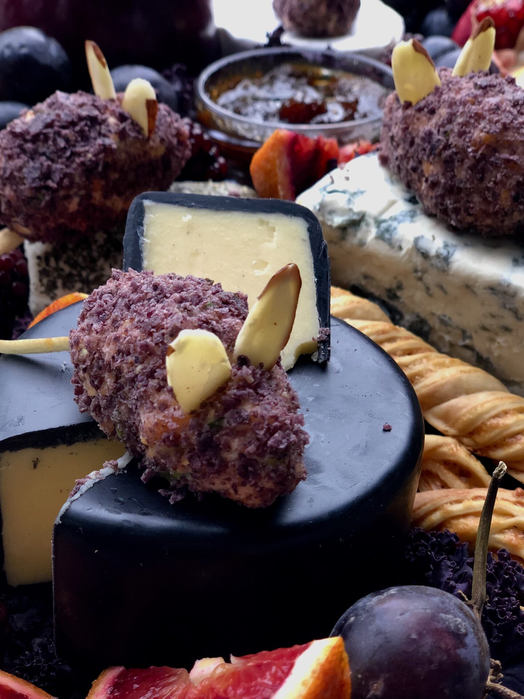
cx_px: 262
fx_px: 1050
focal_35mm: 52
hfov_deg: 28.0
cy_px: 350
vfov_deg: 36.8
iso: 100
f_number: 2.4
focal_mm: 6
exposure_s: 1/40
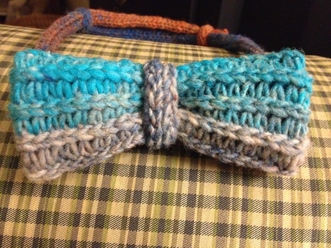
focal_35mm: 35
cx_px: 166
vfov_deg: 40.7
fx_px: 335
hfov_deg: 52.6
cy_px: 124
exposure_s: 1/15
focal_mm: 4.28
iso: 640
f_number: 2.4
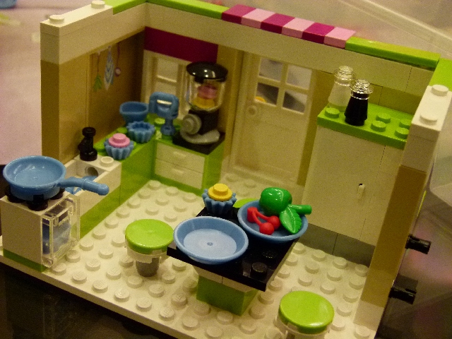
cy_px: 170
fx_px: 653
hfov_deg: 38.2
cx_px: 226
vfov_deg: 29.1
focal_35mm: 50
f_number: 3.2
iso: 400
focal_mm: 9
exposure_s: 1/40
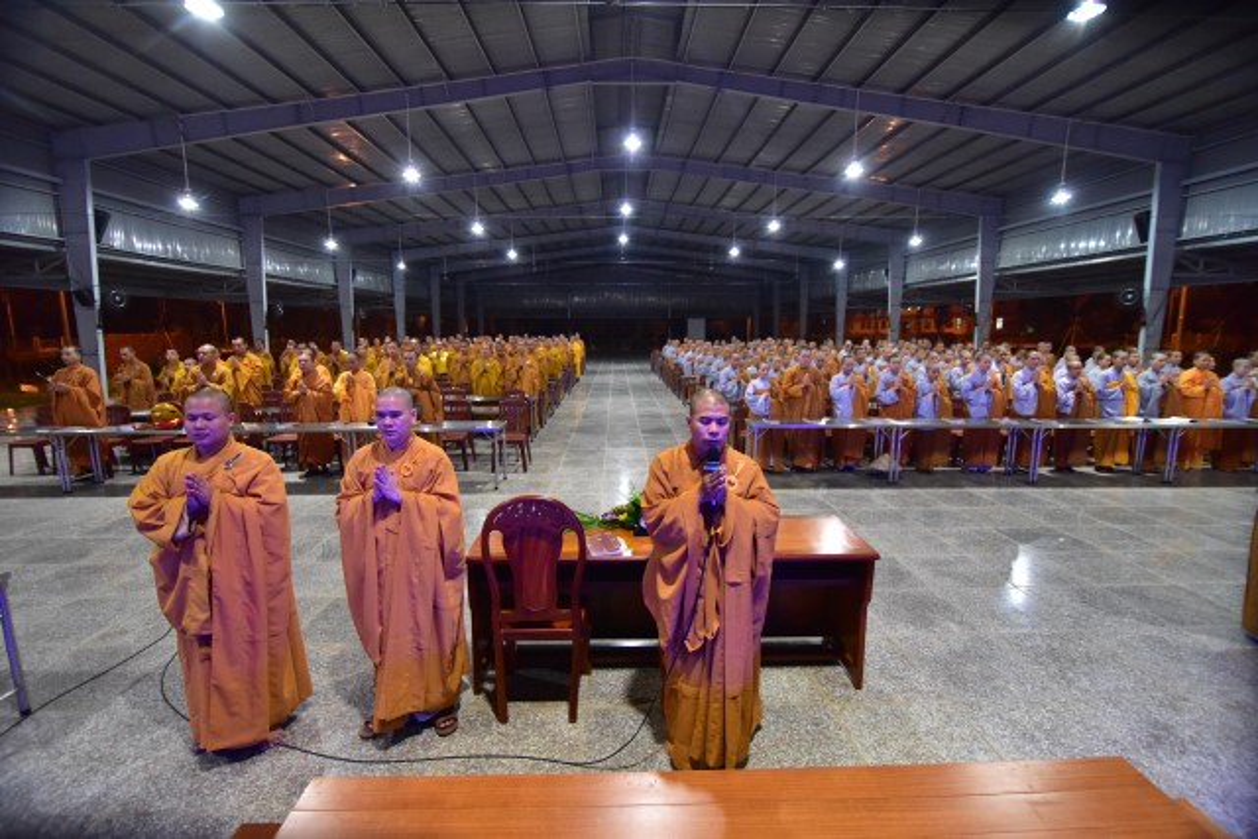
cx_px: 629
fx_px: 559
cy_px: 420
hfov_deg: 96.7
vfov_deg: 73.8
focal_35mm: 16
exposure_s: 1/80
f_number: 4
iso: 5000
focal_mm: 16
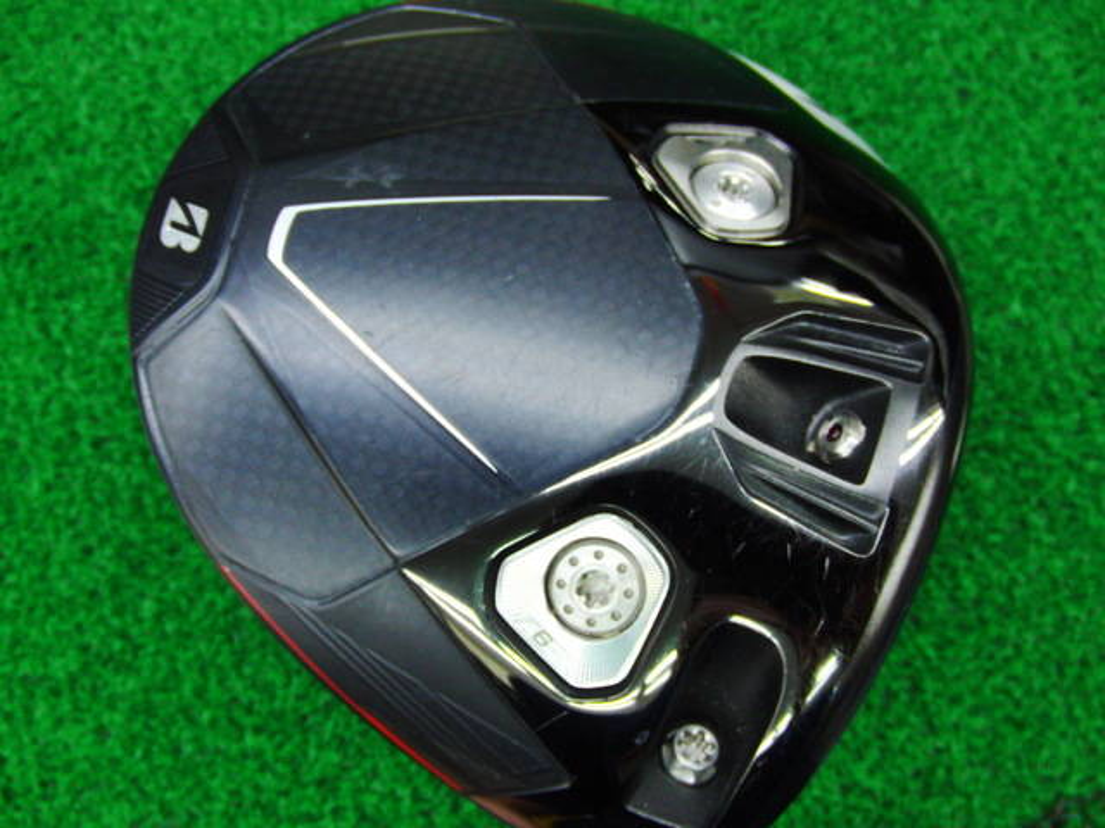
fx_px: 1181
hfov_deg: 50.1
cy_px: 414
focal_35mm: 37
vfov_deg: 38.7
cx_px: 552
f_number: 3.6
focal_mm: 6.42
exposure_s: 1/50
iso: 400
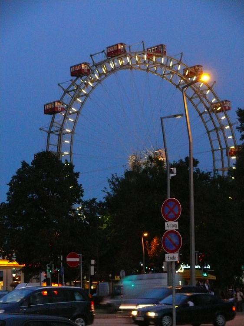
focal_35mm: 116
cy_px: 163
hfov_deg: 12.8
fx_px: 1091
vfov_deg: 17.0
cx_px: 122
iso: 800
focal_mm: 24.4
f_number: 3.6
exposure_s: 1/10
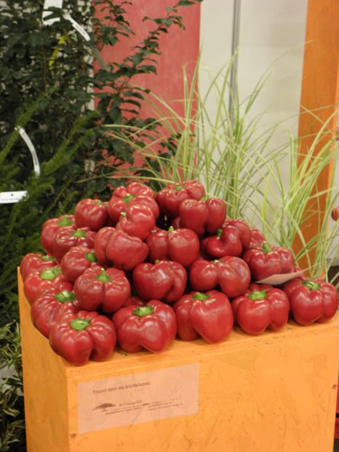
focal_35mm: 54
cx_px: 169
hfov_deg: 27.0
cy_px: 225
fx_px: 705
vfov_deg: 35.5
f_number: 3.5
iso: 200
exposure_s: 1/10
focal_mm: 9.57
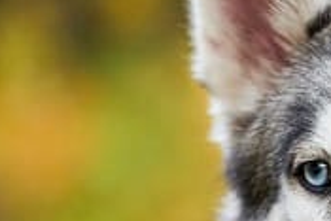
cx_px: 410
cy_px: 210
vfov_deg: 3.0
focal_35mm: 463
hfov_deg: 4.4
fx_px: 4260
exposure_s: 1/2500
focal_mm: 135
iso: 800
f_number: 2.8
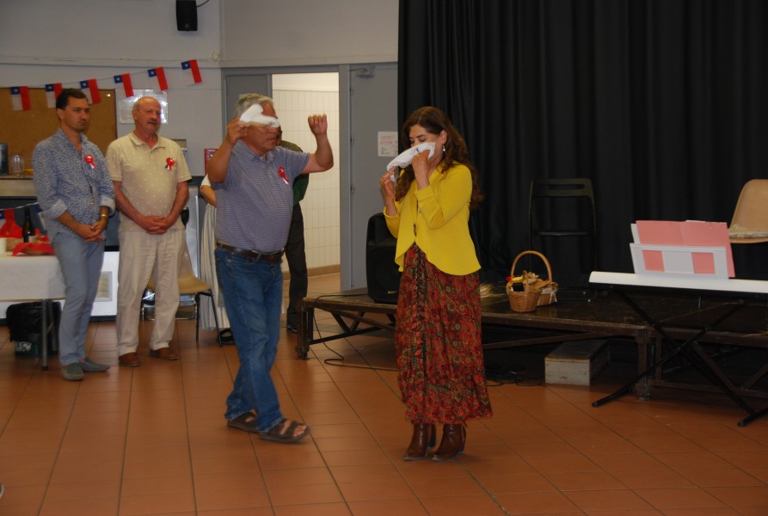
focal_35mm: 63
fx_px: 1347
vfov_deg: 21.7
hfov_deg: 31.8
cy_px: 258
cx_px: 384
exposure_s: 1/60
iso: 400
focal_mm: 42
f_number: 4.5
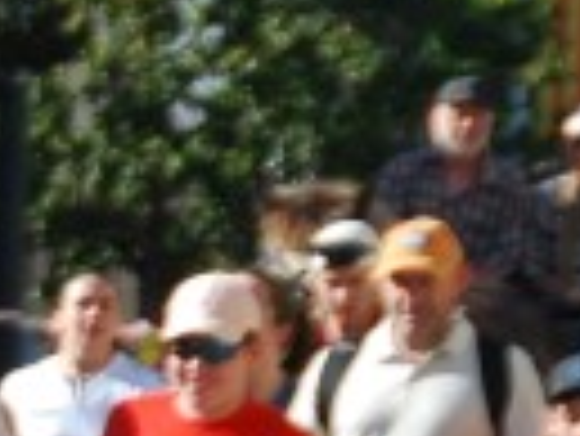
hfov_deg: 2.5
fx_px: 13383
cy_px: 706
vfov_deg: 1.9
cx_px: -1122
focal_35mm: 798
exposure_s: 1/800
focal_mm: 80
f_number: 7.1
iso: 400
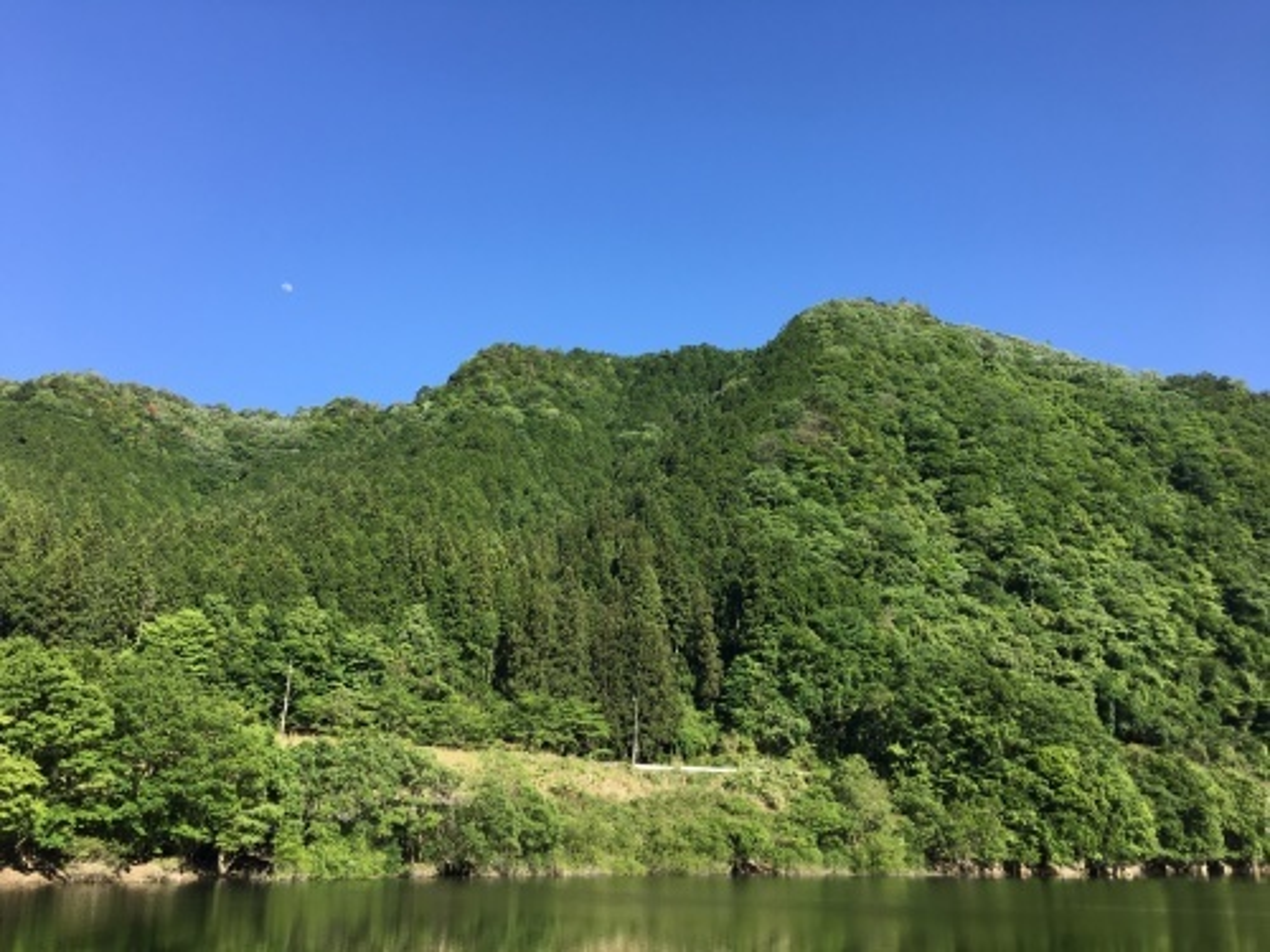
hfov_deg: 61.7
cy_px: 476
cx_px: 635
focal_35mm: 29
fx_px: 1064
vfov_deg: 48.2
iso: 25
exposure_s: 1/561
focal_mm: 4.15
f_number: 2.2
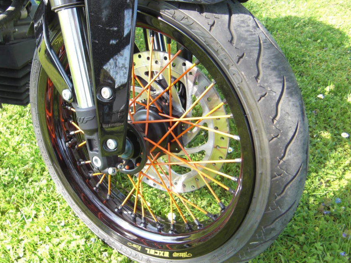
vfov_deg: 42.9
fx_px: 335
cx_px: 145
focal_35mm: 33
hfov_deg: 55.0
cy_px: 126
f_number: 2.6
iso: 50
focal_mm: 4.9
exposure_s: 1/100
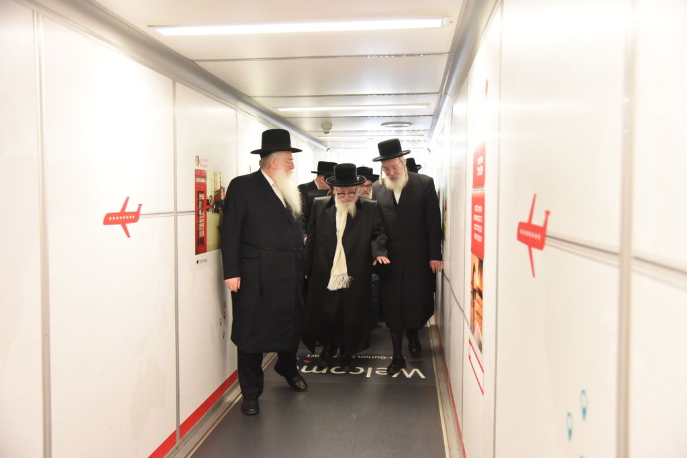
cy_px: 229
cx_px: 344
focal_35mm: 34
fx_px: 649
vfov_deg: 38.9
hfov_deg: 55.8
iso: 8000
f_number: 4
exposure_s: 1/100
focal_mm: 34
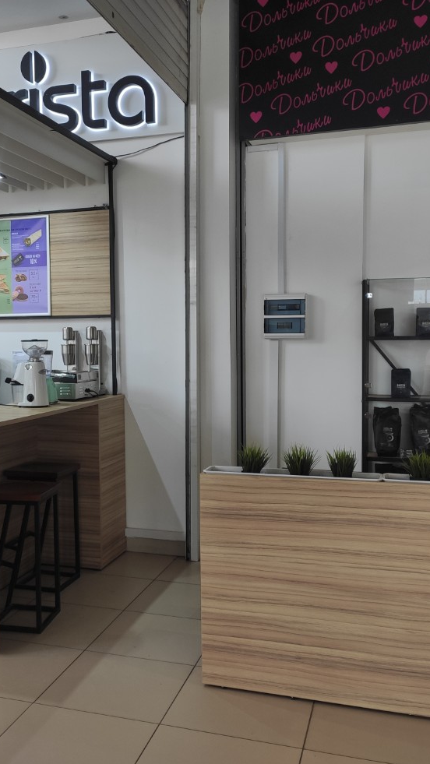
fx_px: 750
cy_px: 388
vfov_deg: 54.0
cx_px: 136
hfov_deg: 31.7
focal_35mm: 37
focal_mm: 4.74
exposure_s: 1/100
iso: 115
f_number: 1.79
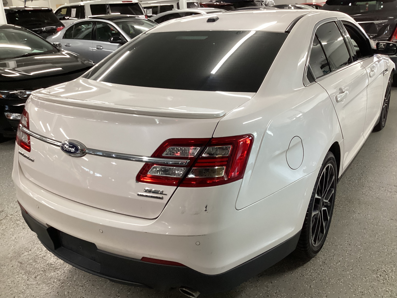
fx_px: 356
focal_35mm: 31
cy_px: 149
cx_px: 198
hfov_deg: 58.4
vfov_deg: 45.4
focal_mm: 3.3
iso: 160
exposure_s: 1/60
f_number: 2.4
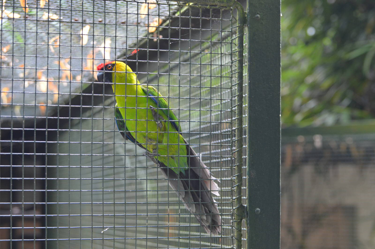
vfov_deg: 13.0
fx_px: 1092
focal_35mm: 105
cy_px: 124
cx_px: 188
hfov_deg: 19.5
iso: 800
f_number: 4.5
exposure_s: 1/50
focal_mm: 70
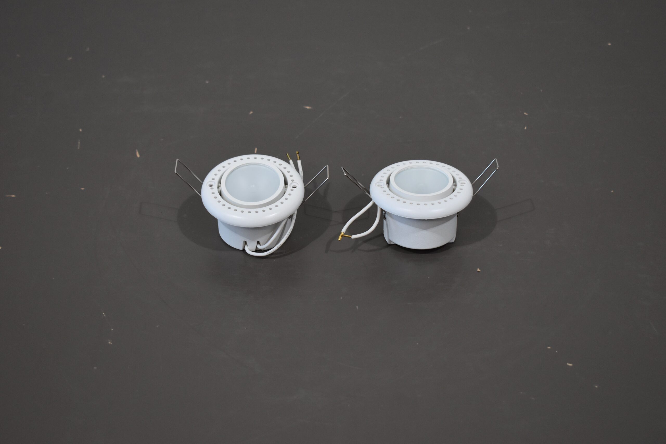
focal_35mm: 69
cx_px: 333
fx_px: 1276
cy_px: 222
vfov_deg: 19.7
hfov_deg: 29.2
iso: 800
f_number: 5.3
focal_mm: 46
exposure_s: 1/250
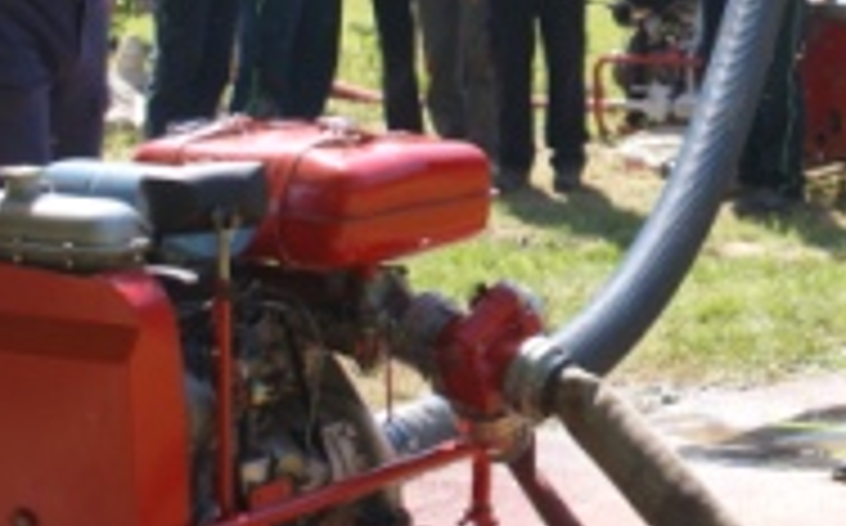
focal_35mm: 146
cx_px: 950
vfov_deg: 8.8
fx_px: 3362
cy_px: -139
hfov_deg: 14.0
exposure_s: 1/160
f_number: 5.6
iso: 100
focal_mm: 40
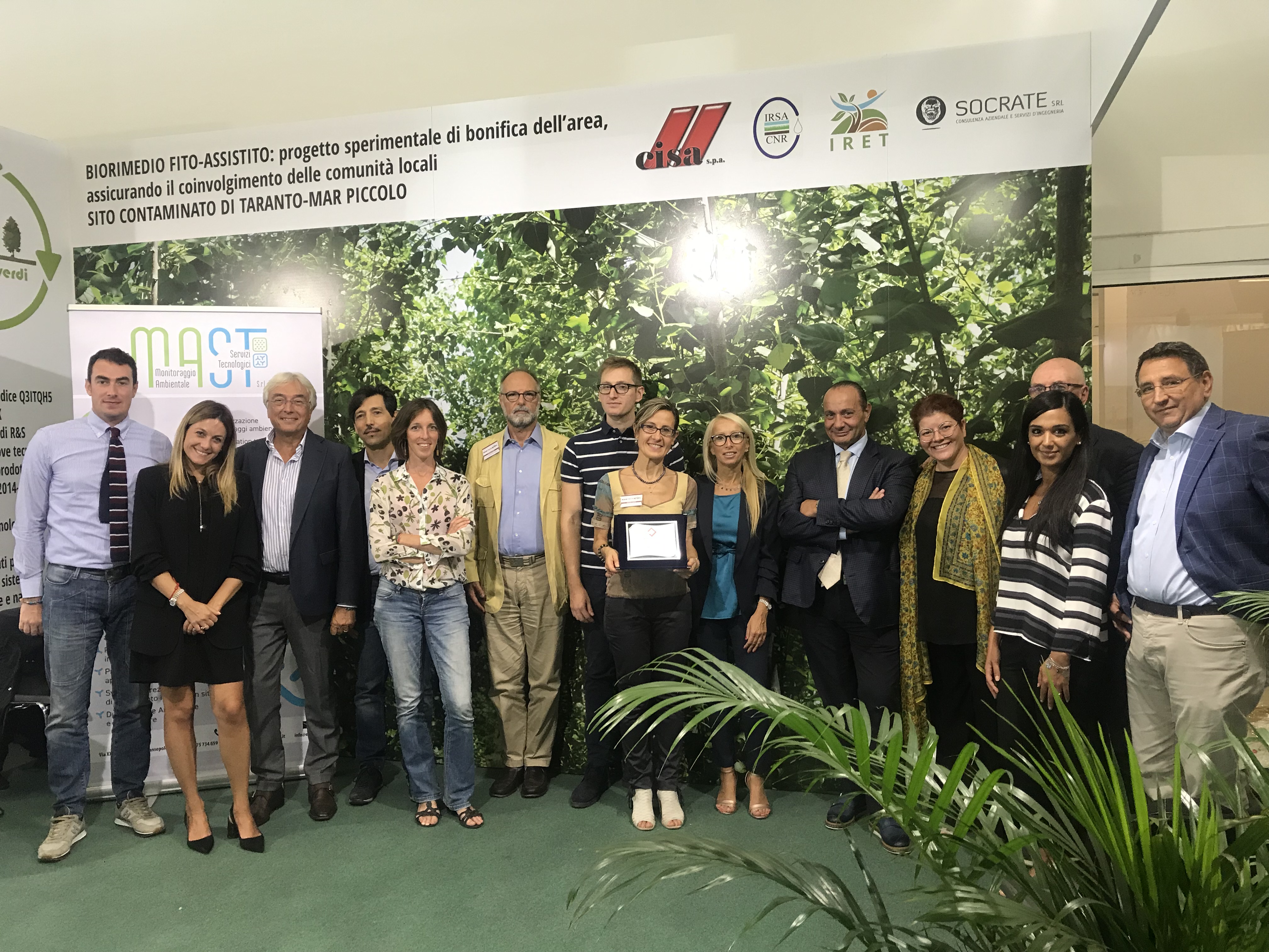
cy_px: 476
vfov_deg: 49.7
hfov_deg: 63.4
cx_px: 634
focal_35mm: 28
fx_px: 1026
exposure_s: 1/25
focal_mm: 3.99
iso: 40
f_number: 1.8
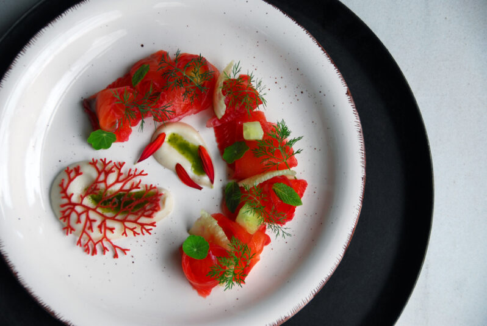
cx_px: 244
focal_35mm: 123
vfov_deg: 11.2
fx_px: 1666
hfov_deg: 16.6
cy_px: 163
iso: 200
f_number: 5
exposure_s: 1/160
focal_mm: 82
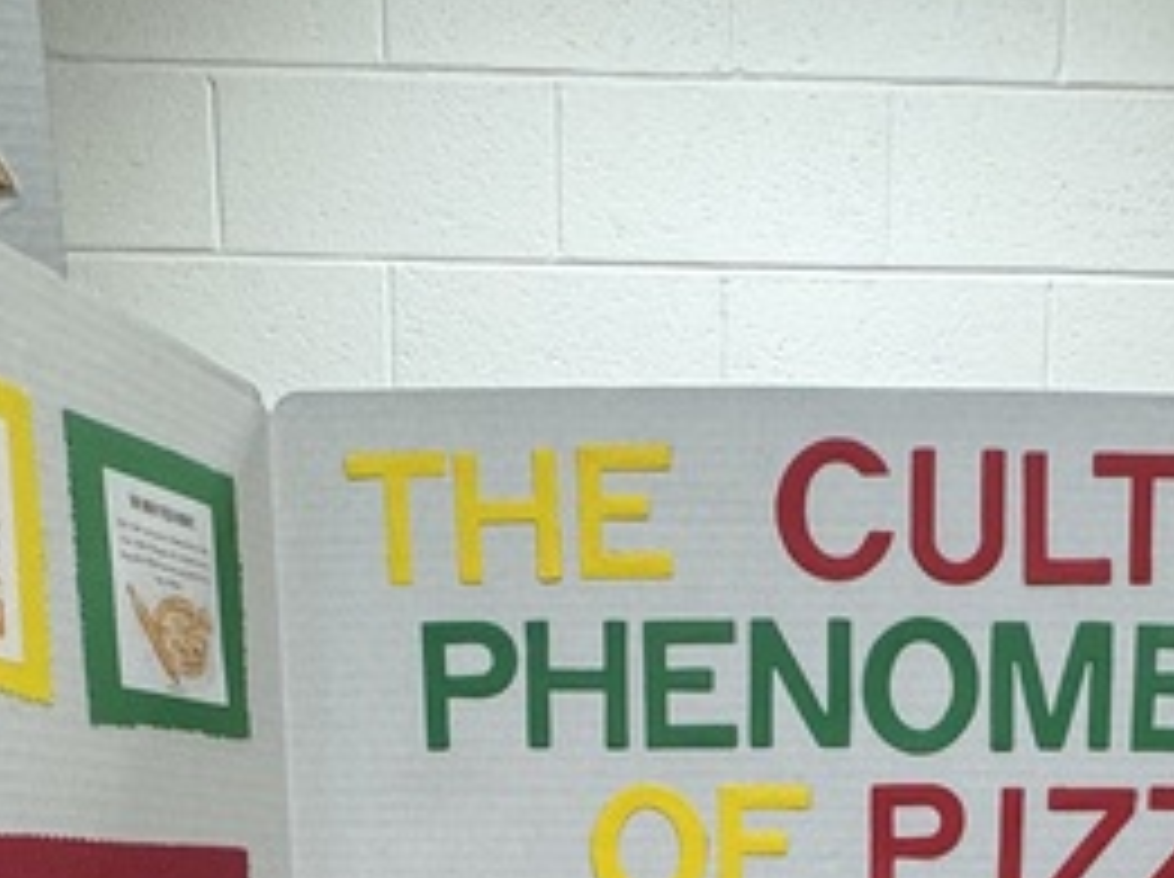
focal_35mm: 55
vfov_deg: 22.1
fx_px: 1863
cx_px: 787
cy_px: 1306
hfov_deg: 34.6
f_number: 2.2
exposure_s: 1/120
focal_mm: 2.22
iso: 160
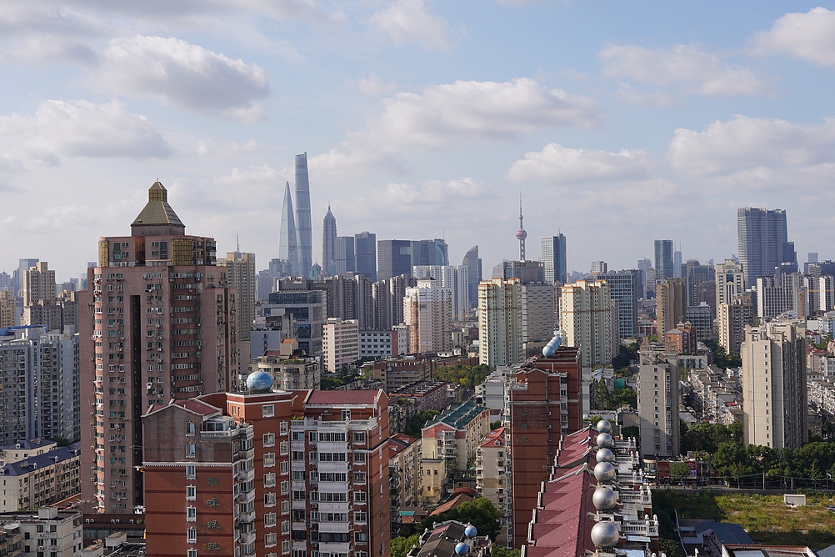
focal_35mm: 46
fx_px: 1067
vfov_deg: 29.2
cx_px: 421
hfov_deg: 42.7
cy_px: 273
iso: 100
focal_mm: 30
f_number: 9
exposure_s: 1/320
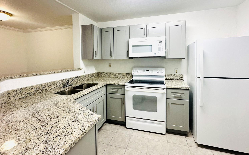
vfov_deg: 70.6
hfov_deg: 97.8
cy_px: 63
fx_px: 109
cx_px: 130
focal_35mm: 16
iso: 125
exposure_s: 1/120
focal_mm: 2.22
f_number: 2.2
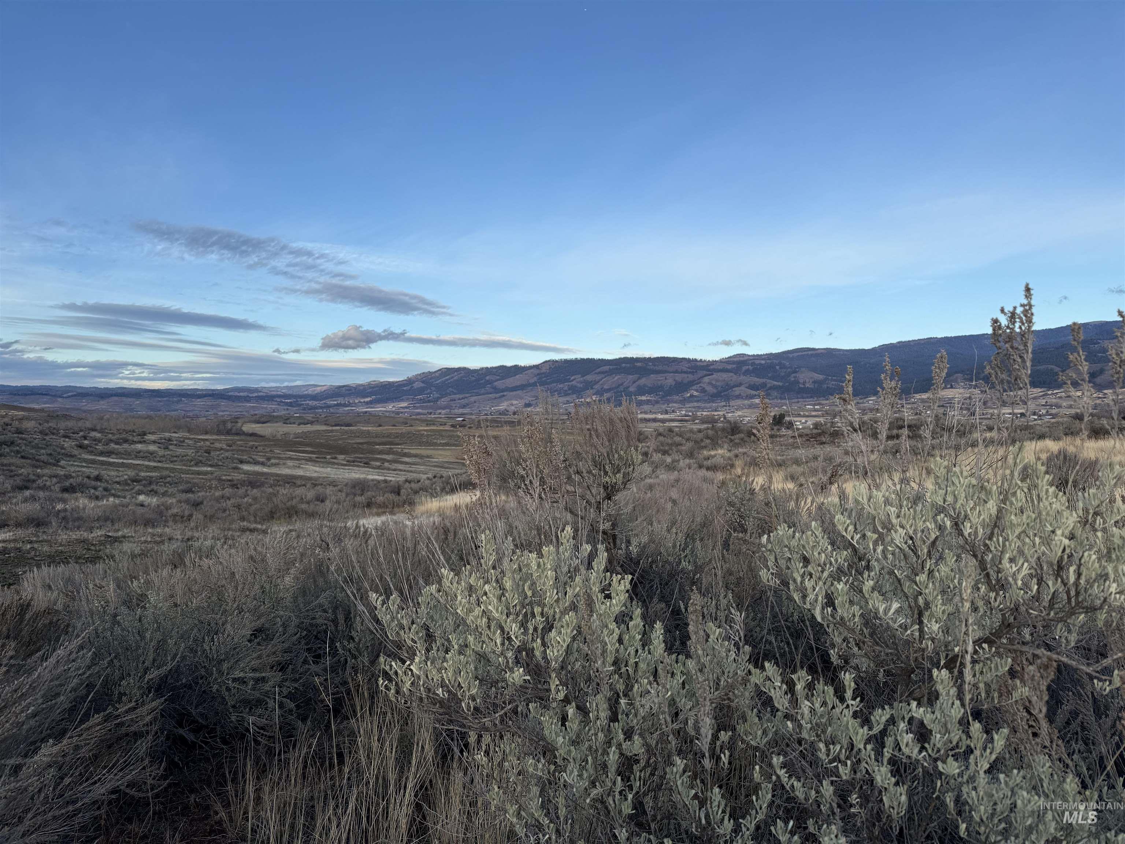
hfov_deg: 71.6
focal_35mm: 24
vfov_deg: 56.8
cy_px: 422
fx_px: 780
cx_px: 562
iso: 80
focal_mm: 6.76
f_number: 1.78
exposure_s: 1/1689
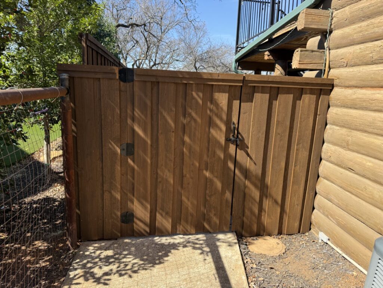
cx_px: 192
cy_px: 144
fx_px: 266
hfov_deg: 71.6
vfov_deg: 56.8
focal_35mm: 24
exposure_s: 1/1653
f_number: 1.78
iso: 100
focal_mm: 6.76
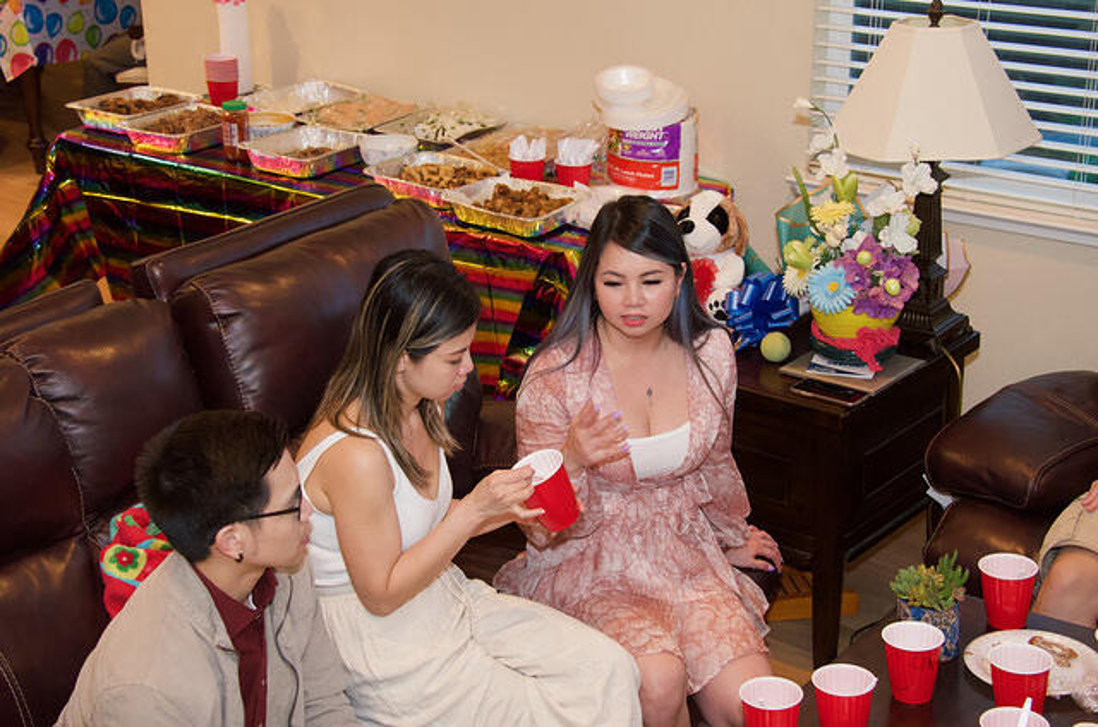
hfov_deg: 30.6
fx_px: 2009
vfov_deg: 20.5
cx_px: 549
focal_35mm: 66
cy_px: 364
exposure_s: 1/60
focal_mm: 44
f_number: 5
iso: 3200
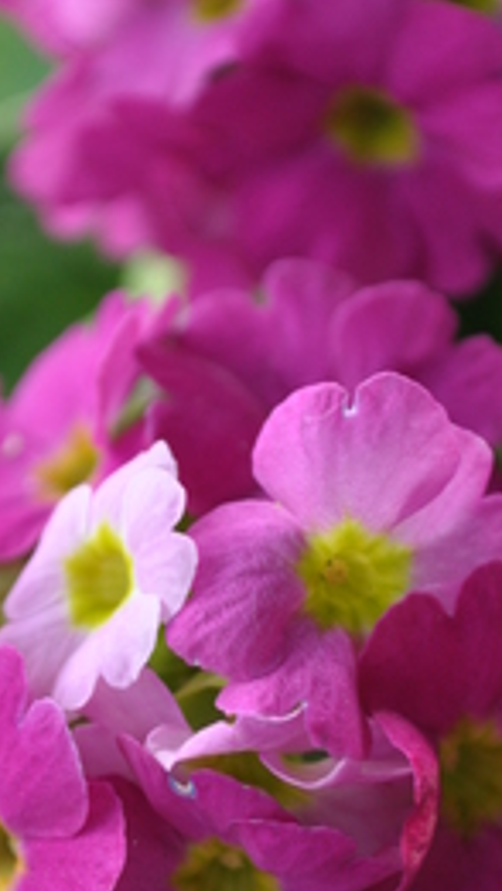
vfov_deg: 14.4
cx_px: 251
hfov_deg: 8.2
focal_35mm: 149
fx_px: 3520
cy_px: 608
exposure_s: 1/125
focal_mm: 55
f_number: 5.6
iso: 450
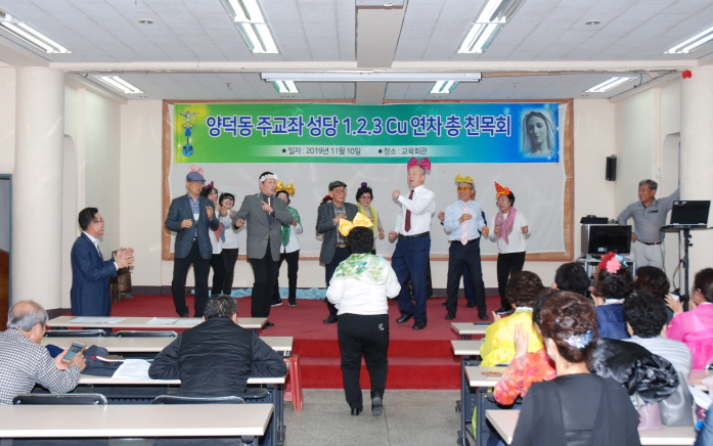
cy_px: 217
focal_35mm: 42
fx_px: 807
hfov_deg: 47.7
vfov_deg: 30.9
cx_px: 357
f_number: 5.6
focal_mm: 27
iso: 400
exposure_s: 1/60
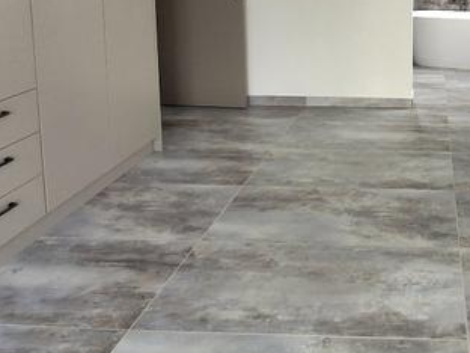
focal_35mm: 41
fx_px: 557
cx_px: 407
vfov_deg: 33.1
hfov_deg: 42.6
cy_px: 26
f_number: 2.2
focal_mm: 1.64
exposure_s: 1/100
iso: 40
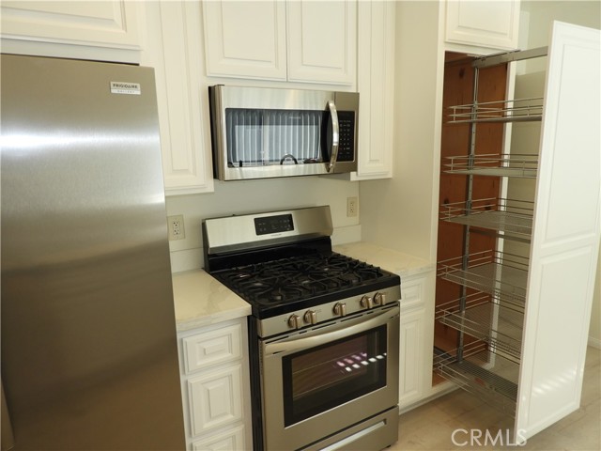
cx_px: 300
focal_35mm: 24
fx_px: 417
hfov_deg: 71.6
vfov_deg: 56.8
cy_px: 226
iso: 100
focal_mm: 4.3
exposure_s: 1/50
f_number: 3.3
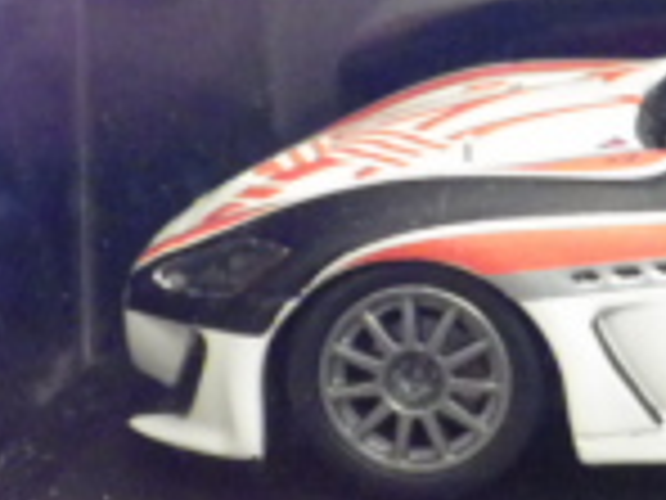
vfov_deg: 8.4
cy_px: 149
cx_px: 1004
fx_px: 3405
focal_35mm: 177
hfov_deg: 10.8
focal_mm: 7.4
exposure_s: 1/25
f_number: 3.6
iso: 1000
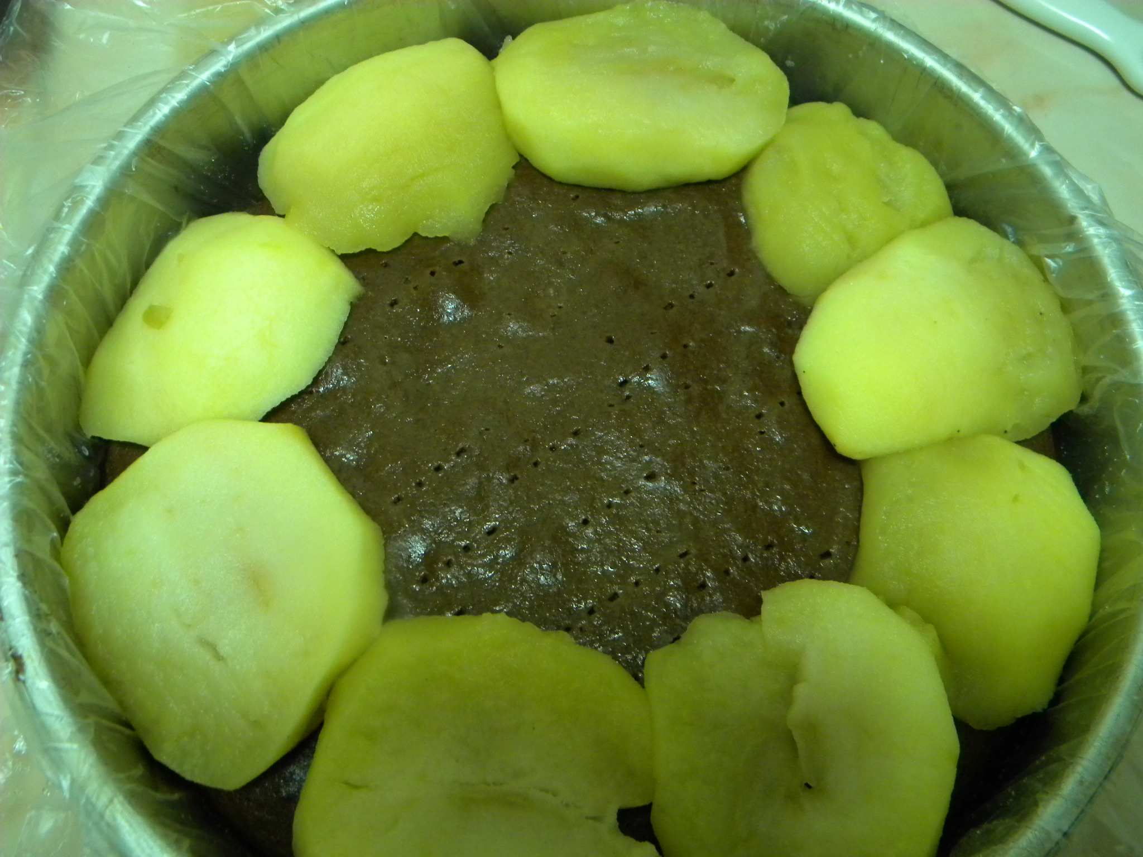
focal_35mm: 36
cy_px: 428
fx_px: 1189
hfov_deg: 51.4
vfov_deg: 39.7
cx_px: 572
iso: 400
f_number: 3.7
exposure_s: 1/19
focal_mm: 6.4
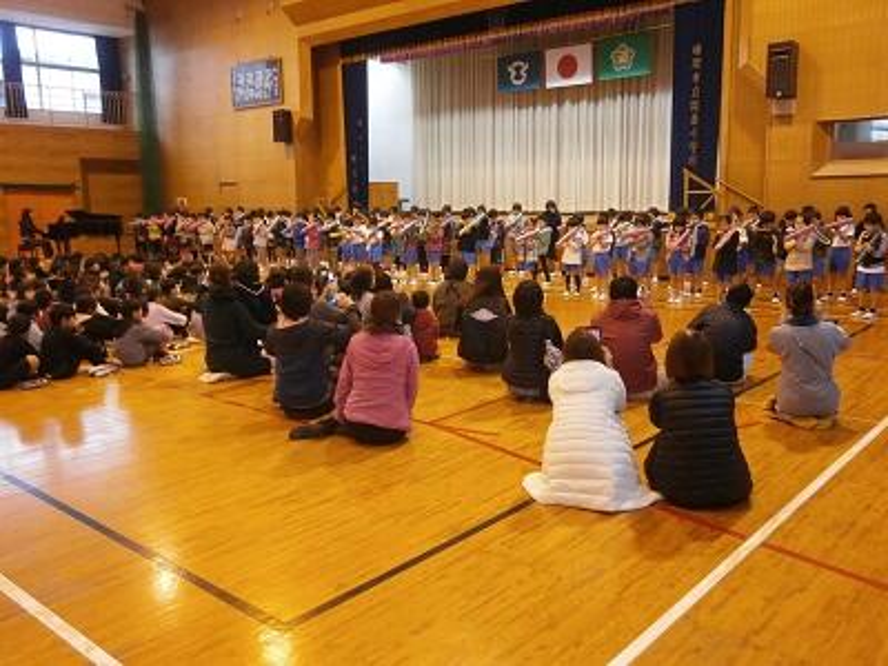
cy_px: 333
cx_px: 444
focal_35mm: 31
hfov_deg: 58.4
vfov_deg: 45.4
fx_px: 795
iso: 200
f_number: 2.9
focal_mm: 5.5
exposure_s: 1/25
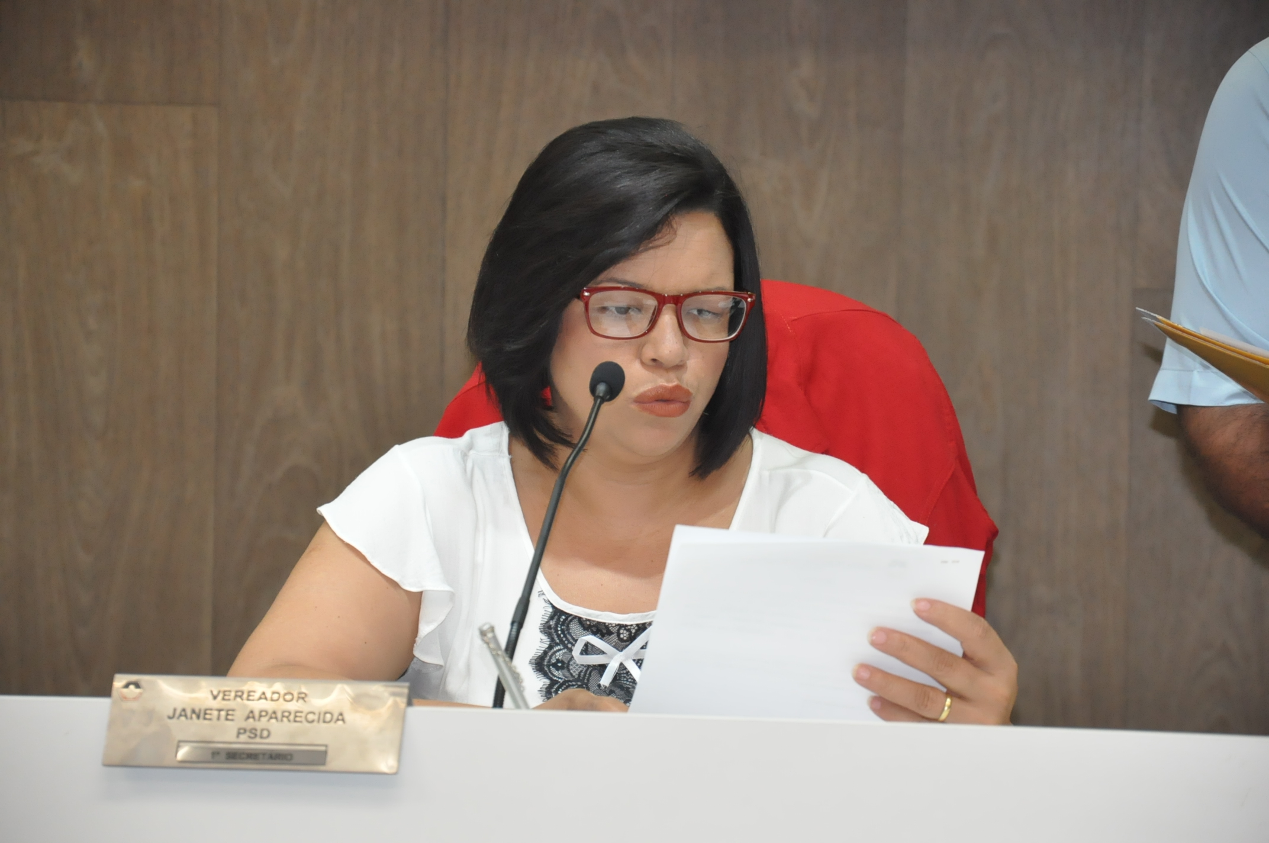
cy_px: 422
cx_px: 634
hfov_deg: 13.1
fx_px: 5545
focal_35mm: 158
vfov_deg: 8.7
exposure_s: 1/100
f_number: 5.6
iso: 2000
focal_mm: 105
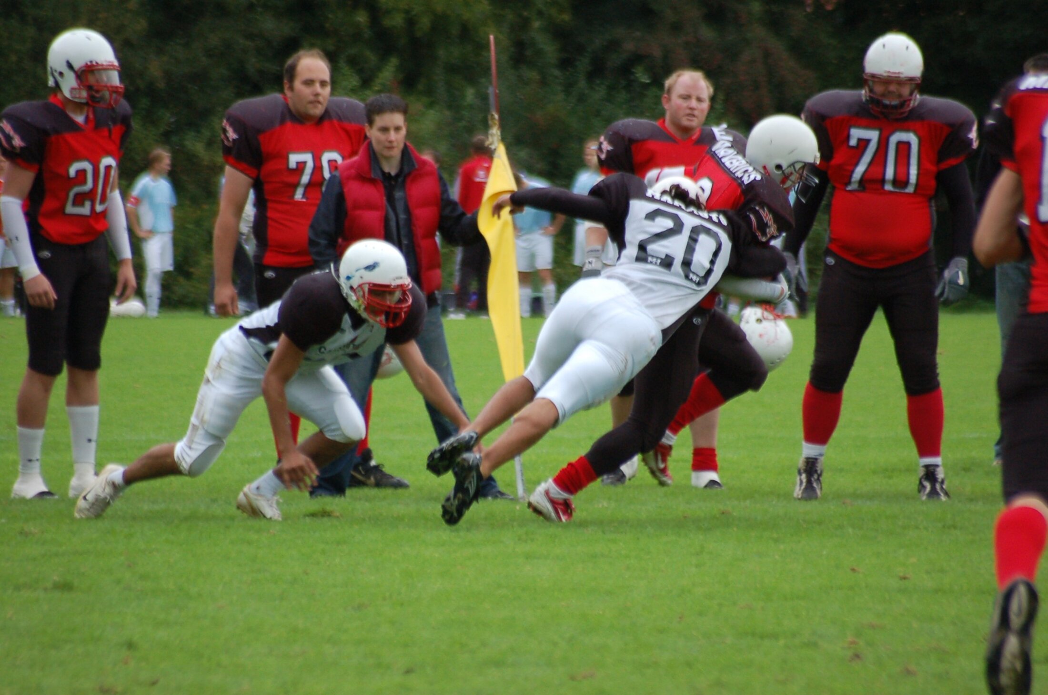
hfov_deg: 4.6
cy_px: 348
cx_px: 524
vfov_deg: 3.0
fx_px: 13075
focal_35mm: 450
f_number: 5.6
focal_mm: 300
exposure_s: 1/500
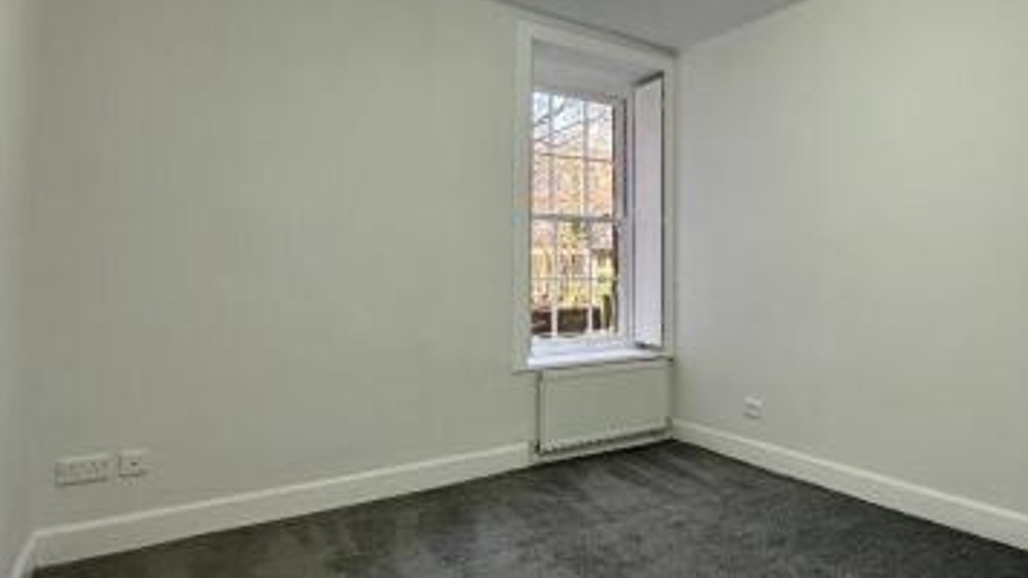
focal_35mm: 25
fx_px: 681
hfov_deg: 71.3
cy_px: 262
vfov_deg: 45.9
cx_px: 706
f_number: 2.2
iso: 125
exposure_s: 1/100
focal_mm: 2.22
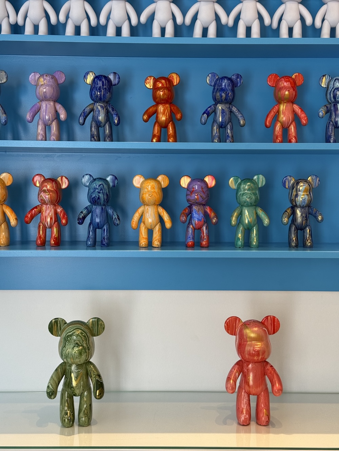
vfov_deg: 39.7
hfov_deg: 30.3
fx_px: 627
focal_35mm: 48
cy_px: 226
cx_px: 170
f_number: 1.78
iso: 80
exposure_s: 1/210
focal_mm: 6.76
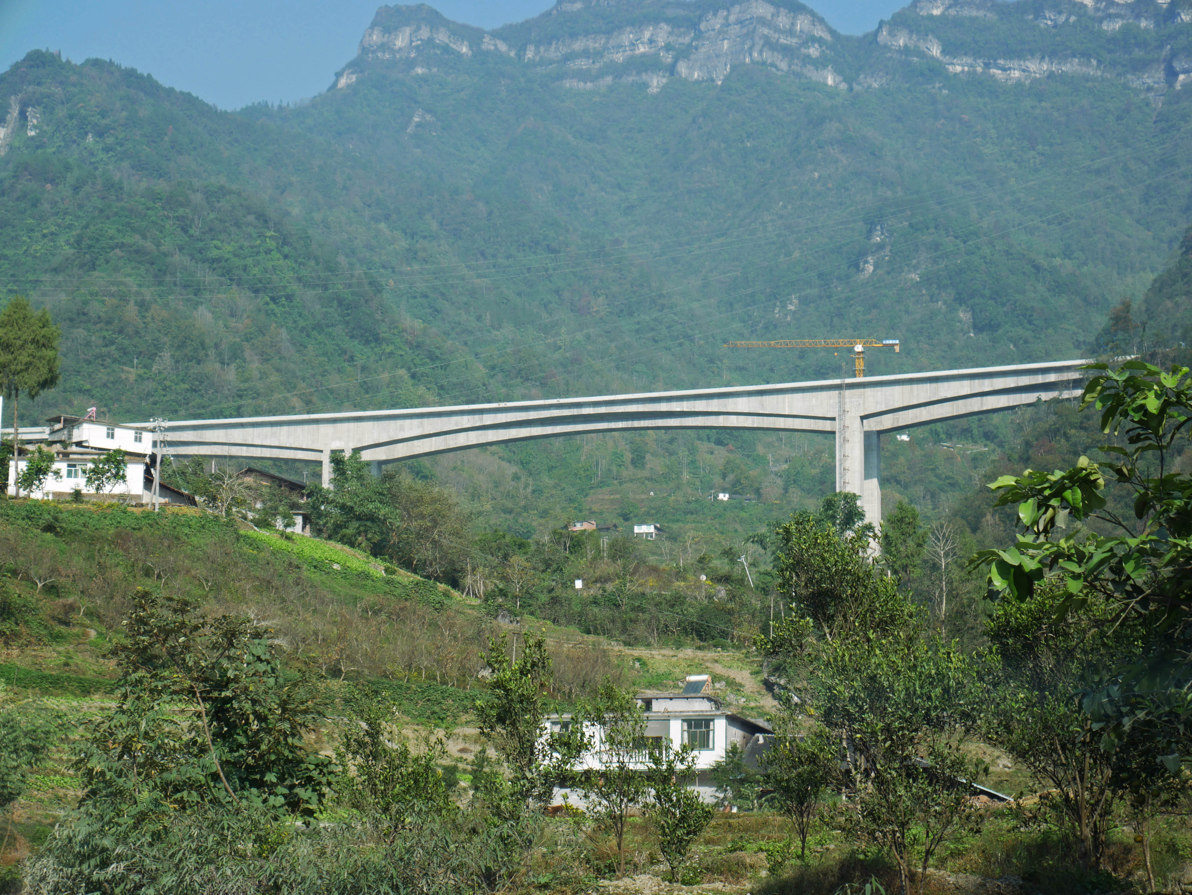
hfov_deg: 23.3
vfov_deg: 17.6
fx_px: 2894
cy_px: 448
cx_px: 596
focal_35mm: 84
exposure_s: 1/250
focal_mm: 42
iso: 200
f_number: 7.1
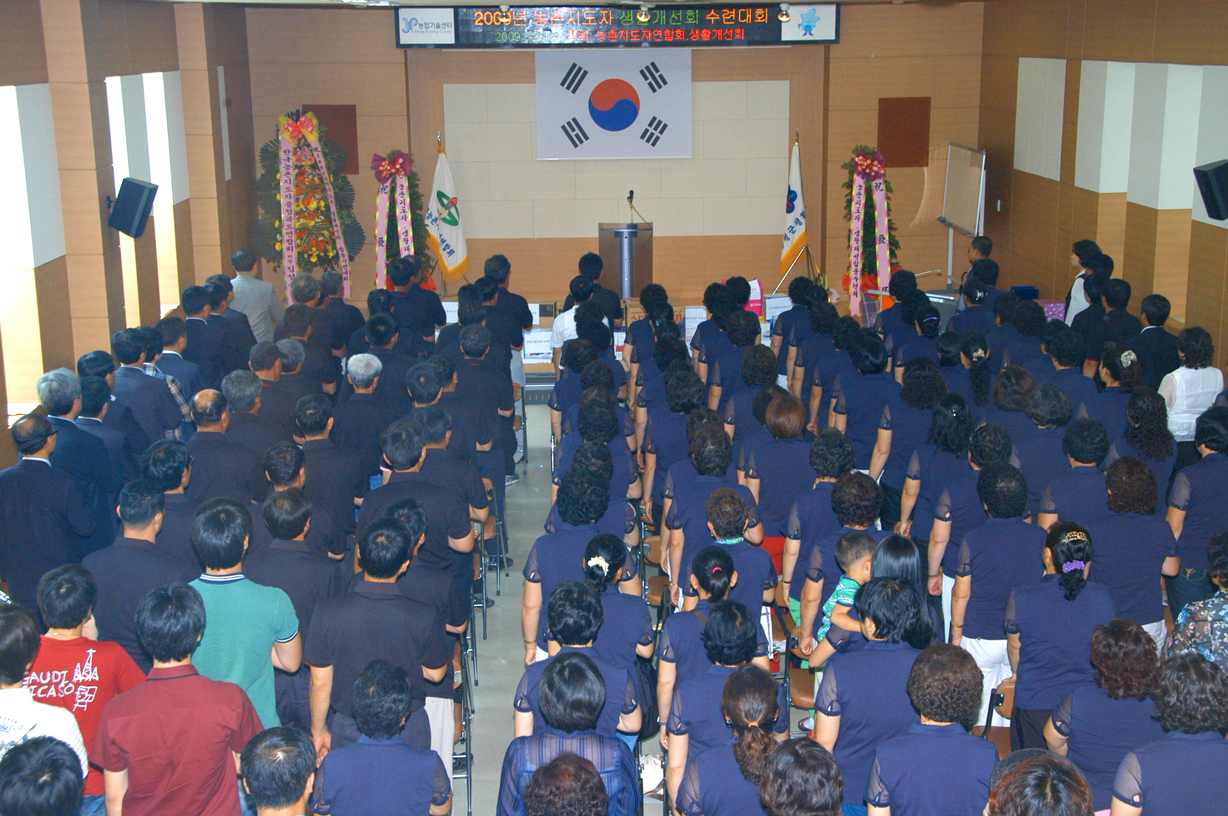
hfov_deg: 37.9
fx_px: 1789
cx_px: 614
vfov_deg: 25.7
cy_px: 408
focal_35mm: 52
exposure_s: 1/60
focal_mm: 35
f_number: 7.1
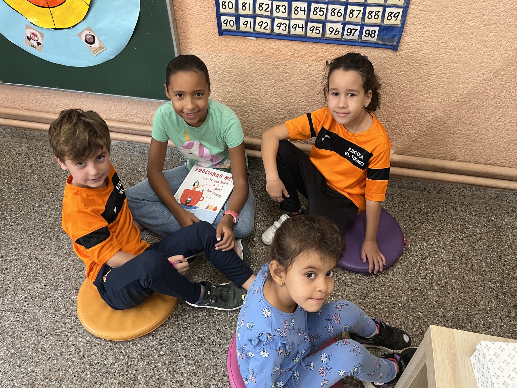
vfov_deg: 53.1
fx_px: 388
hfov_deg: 67.3
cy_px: 194
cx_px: 258
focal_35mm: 26
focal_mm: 5.1
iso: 250
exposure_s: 1/50
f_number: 1.6
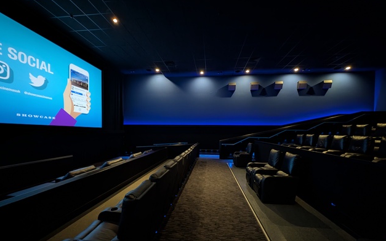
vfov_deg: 82.5
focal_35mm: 13
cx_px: 195
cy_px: 135
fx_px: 137
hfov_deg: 109.3
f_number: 1.95
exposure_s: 1/11.1
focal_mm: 2.23
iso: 346
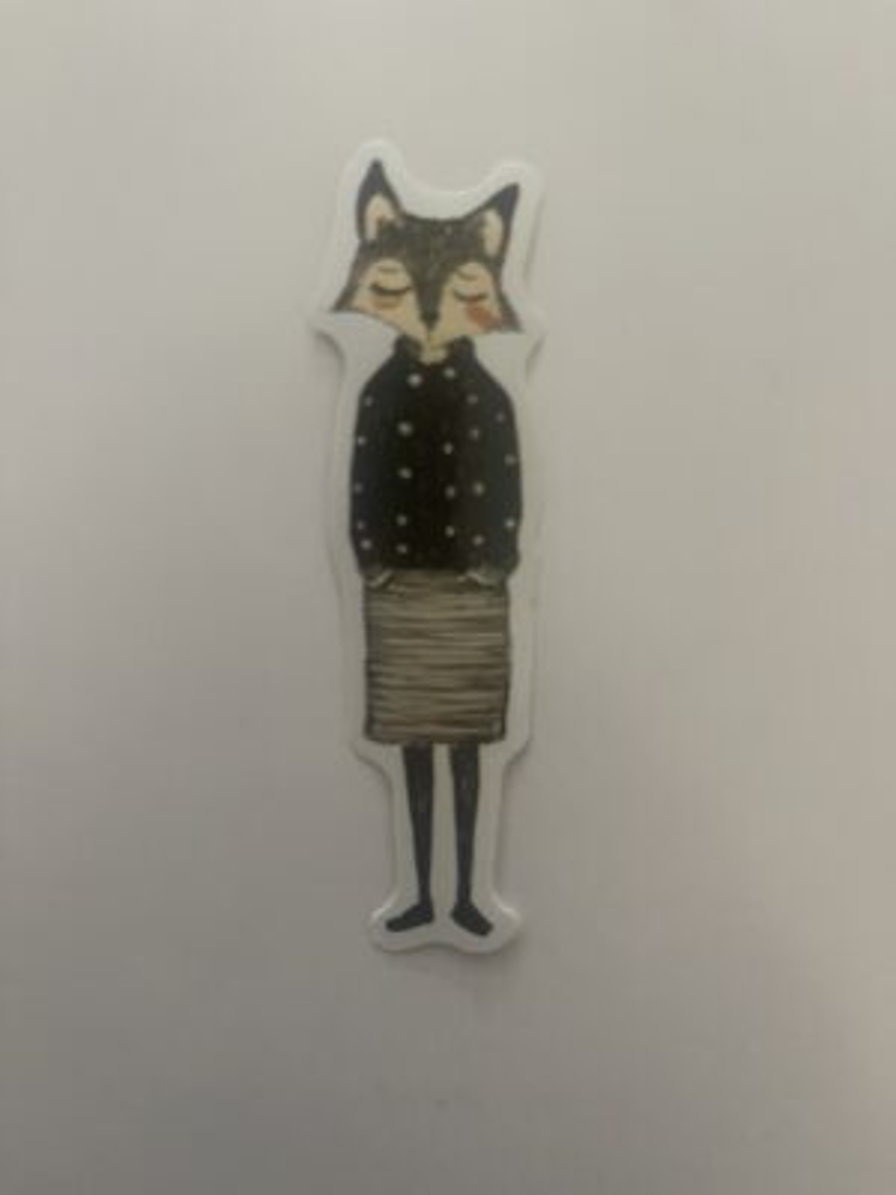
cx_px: 448
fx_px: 863
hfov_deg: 54.9
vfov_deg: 69.4
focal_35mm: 25
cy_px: 598
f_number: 1.6
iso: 400
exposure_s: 1/50
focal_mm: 5.1
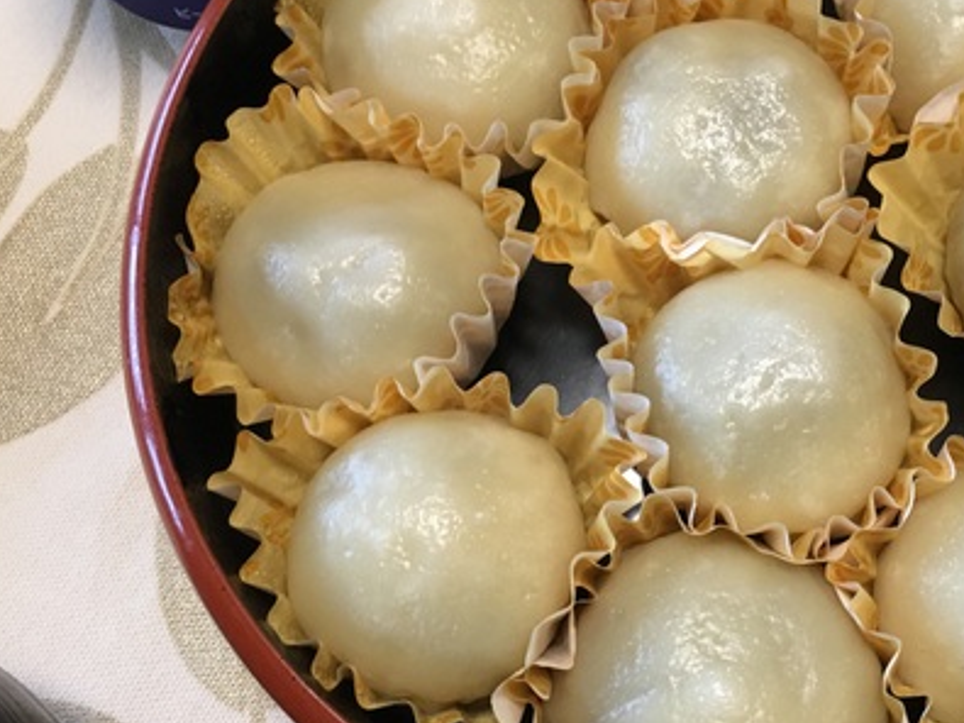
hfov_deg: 39.8
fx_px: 1308
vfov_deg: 30.9
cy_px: 359
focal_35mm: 47
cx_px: 666
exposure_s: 1/15
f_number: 2.2
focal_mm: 4.15
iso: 40
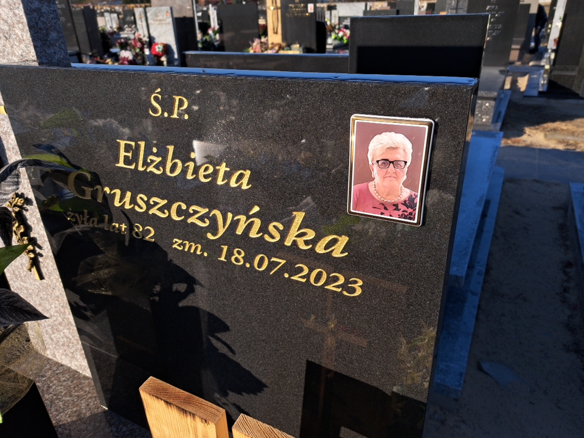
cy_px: 219
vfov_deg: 56.8
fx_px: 405
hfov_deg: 71.6
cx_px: 292
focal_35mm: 24
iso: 50
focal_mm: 5.23
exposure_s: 1/729
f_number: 1.8
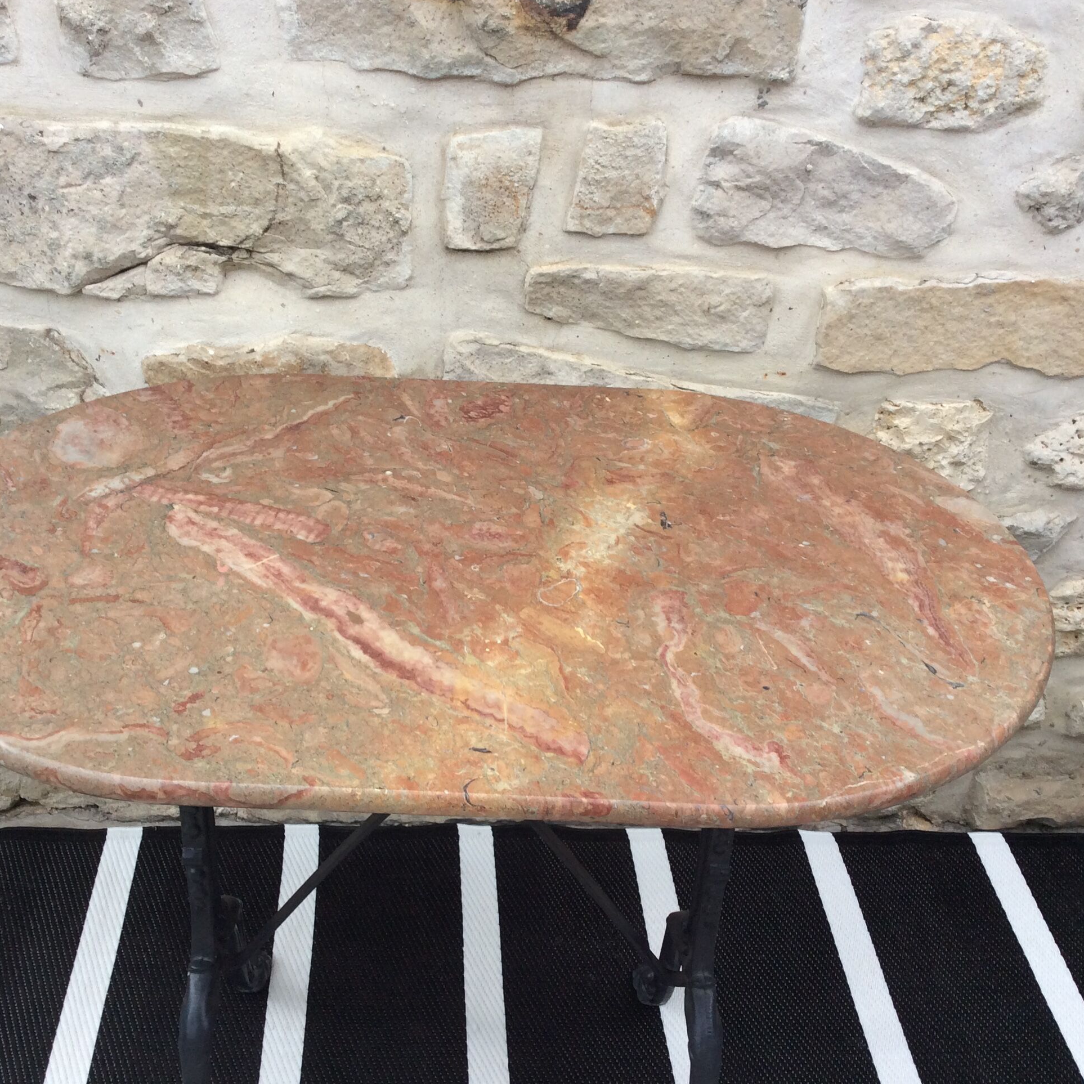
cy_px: 540
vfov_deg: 43.9
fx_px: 1346
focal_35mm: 38
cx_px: 485
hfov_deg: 43.8
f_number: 2.4
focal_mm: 3.3
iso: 32
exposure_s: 1/119
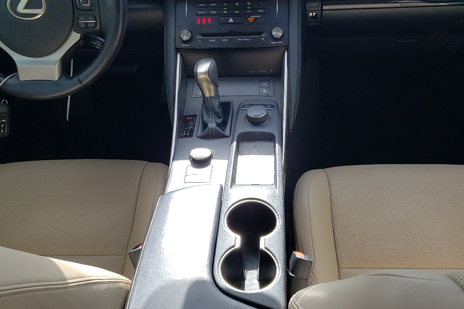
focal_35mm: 41
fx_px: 529
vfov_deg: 32.7
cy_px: 155
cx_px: 232
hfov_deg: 47.4
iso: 50
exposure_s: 1/556
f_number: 1.5
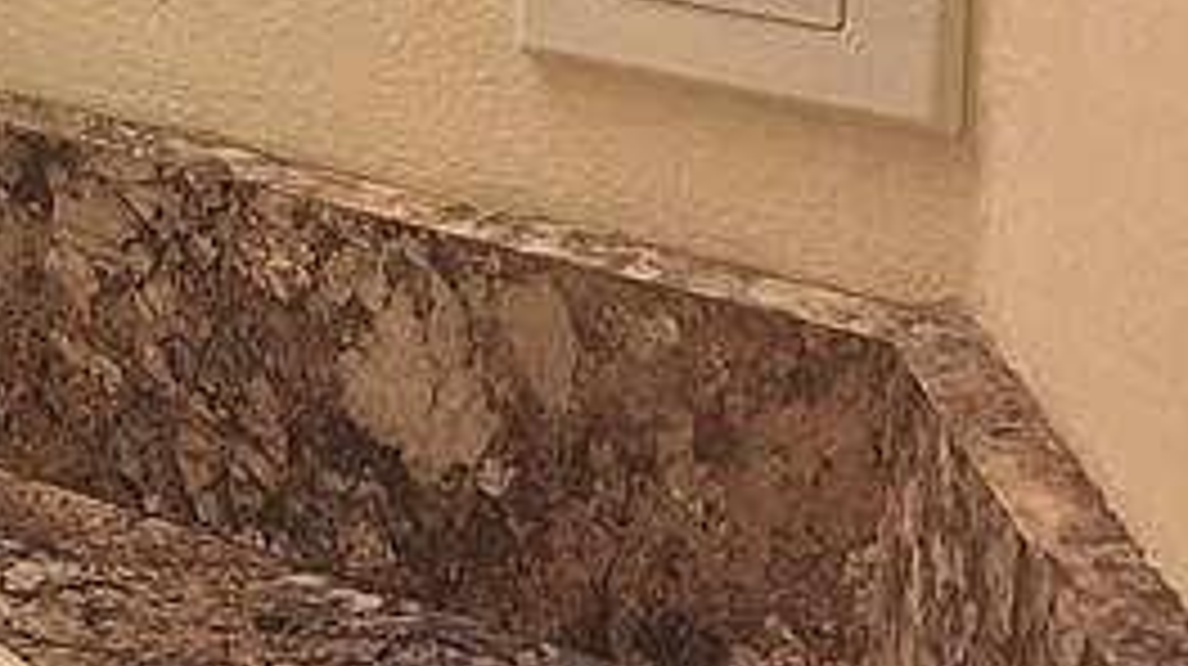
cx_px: -1251
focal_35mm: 152
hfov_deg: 12.4
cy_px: 90
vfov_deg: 7.9
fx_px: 4784
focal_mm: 5.54
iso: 80
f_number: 1.8
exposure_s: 1/60
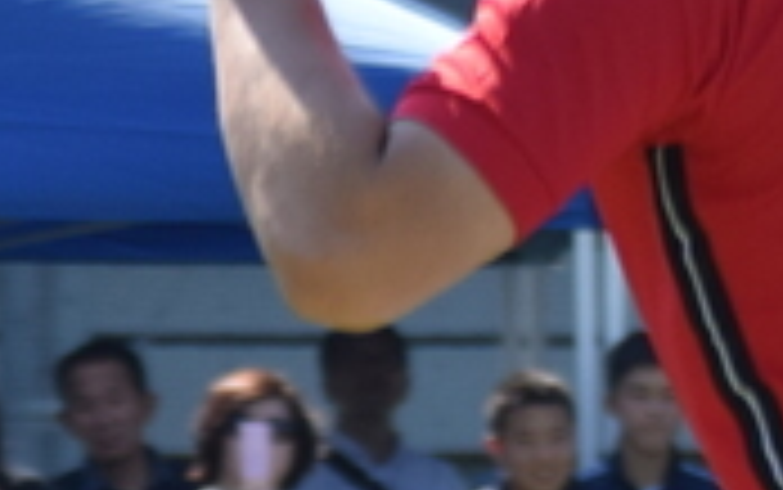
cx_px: 1548
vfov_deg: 1.9
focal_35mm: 682
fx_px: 14563
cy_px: 706
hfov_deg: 3.1
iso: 400
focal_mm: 102
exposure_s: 1/1250
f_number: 5
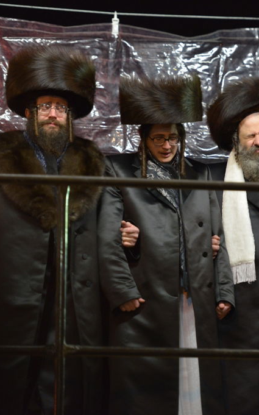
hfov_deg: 6.3
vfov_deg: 10.1
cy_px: 208
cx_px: 213
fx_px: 2340
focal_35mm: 207
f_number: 2.8
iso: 2200
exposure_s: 1/125
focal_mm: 135
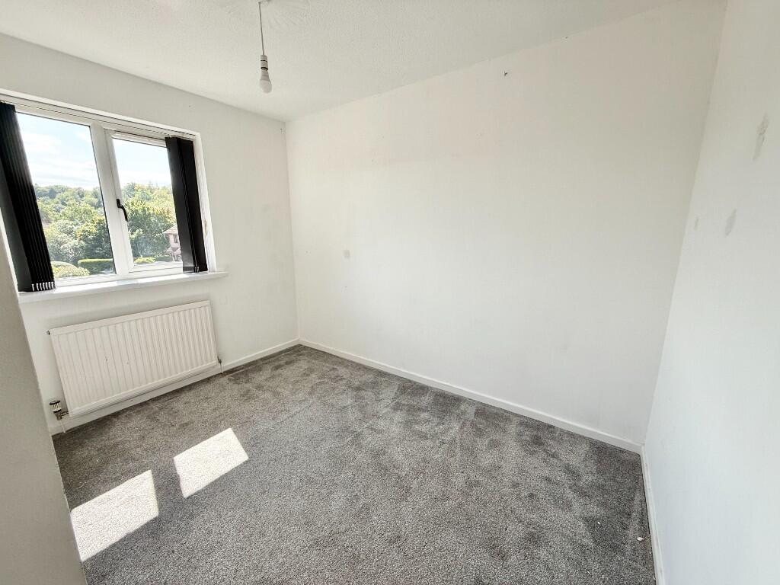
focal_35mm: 14
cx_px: 390
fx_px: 315
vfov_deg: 85.7
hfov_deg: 102.1
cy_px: 292
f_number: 2.2
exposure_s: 1/138
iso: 50
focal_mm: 2.22
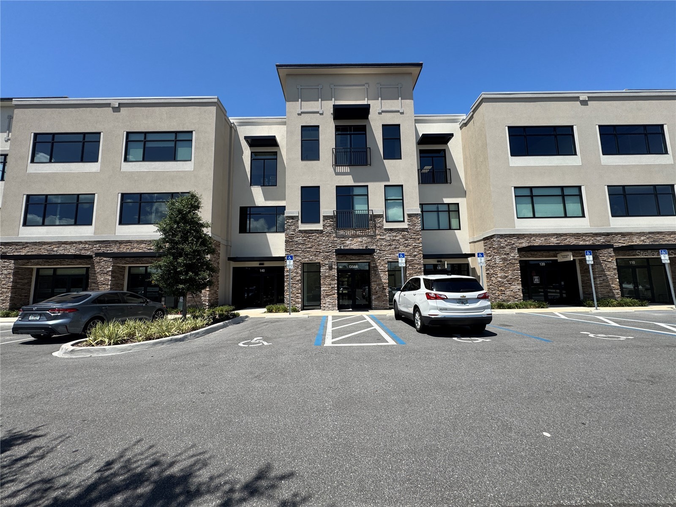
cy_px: 254
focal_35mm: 14
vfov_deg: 85.7
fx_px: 273
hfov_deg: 102.1
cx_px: 338
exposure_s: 1/1880
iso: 50
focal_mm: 2.22
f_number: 2.2
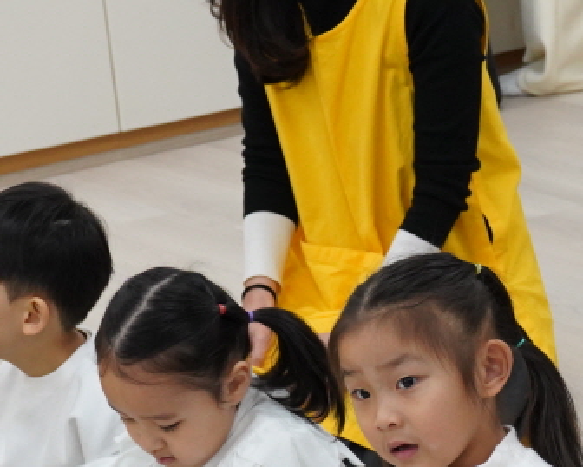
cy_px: 445
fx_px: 3763
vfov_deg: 7.1
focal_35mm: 218
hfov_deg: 8.8
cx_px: 656
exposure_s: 1/80
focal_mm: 60
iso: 2500
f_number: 7.1
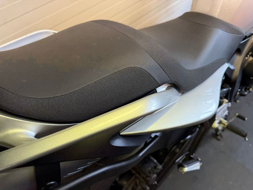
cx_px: 126
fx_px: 175
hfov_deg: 71.6
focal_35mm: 24
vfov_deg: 56.8
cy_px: 95
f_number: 1.78
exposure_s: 1/100
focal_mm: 6.76
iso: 200
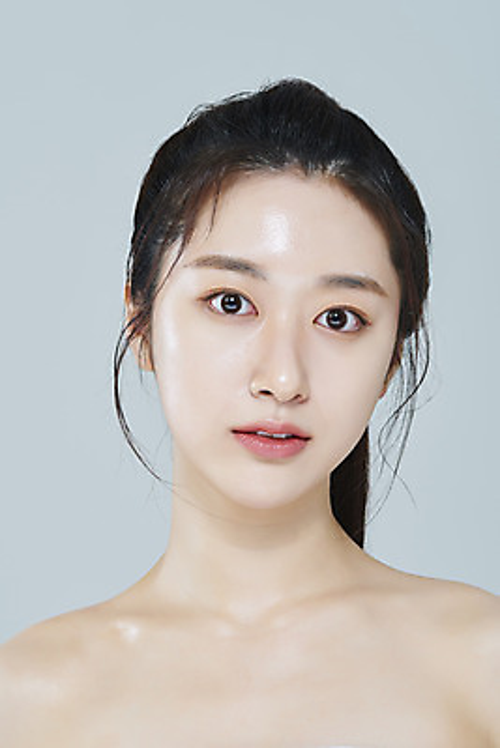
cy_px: 374
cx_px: 250
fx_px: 2185
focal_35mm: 105
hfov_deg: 13.1
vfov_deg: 19.4
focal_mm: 105
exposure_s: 1/125
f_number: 11
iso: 64
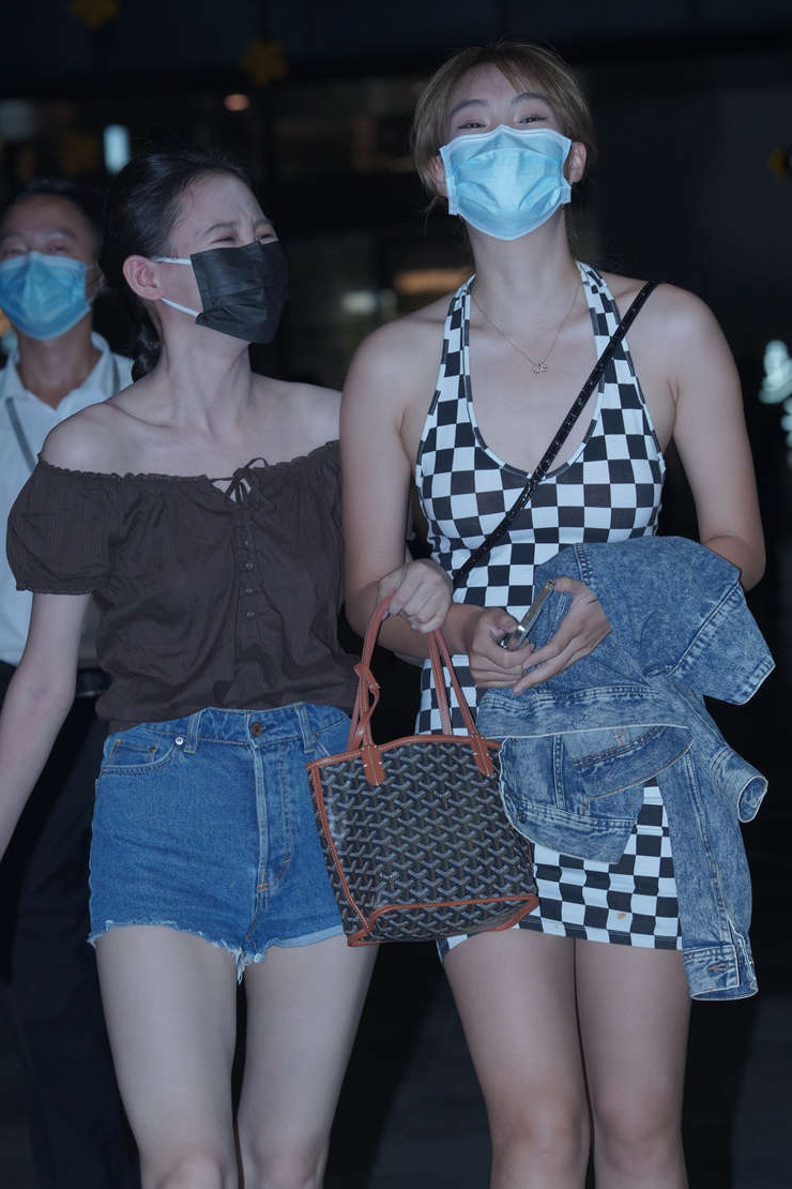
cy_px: 781
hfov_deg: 6.3
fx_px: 7226
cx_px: 307
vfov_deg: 9.4
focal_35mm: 219
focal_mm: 135
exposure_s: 1/200
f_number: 6.3
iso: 640
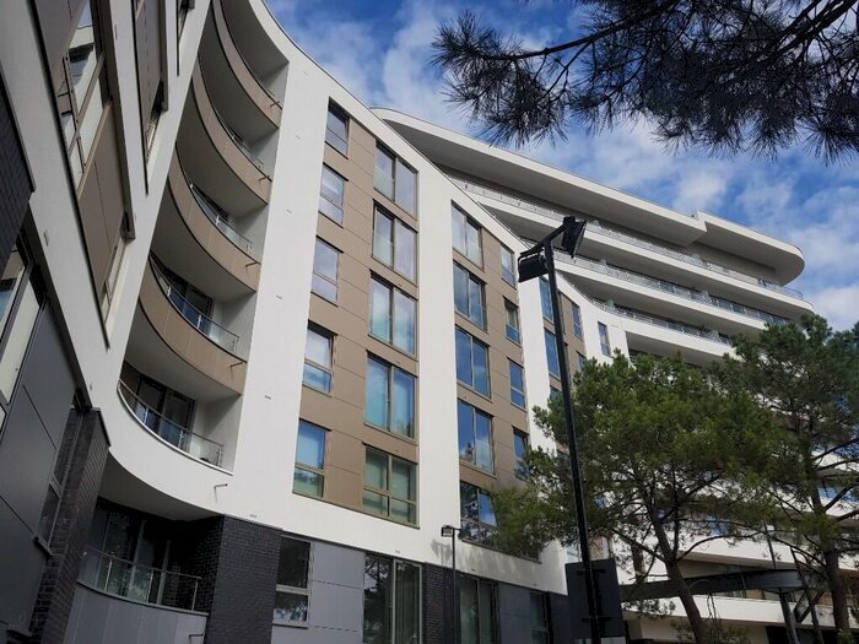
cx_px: 430
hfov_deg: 67.3
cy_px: 322
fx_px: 645
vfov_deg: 53.1
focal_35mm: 26
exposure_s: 1/2592
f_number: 1.7
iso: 40
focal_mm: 4.2
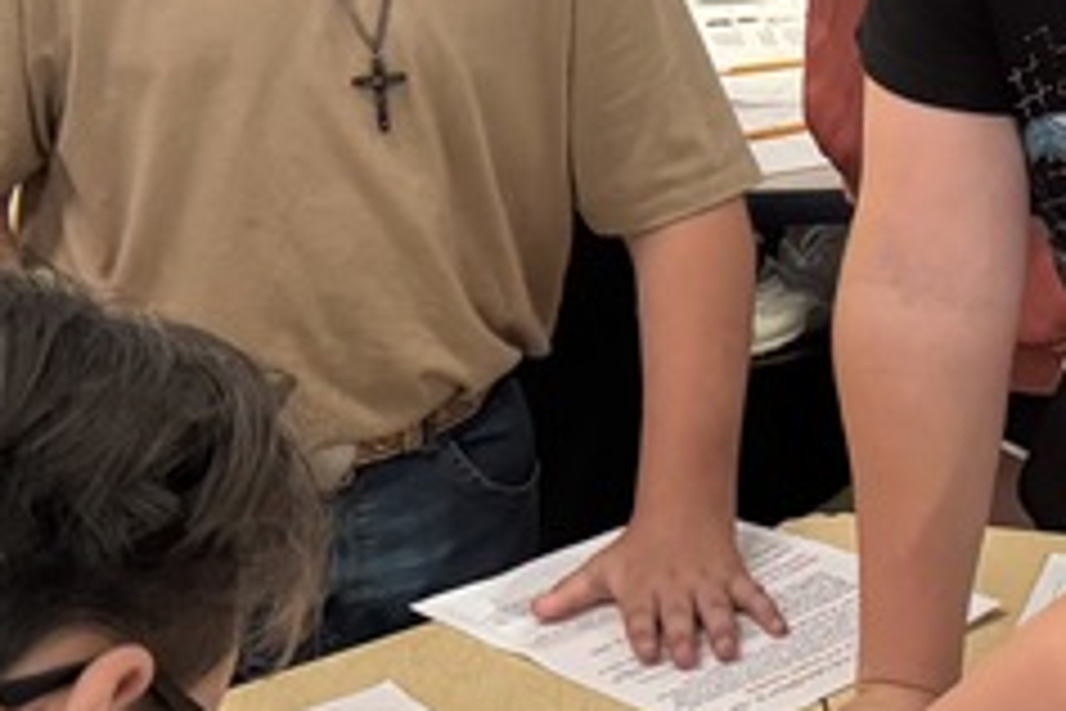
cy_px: 122
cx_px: 1138
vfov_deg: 12.6
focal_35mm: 108
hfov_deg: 18.3
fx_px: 3198
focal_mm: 6.76
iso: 640
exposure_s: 1/60
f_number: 1.78
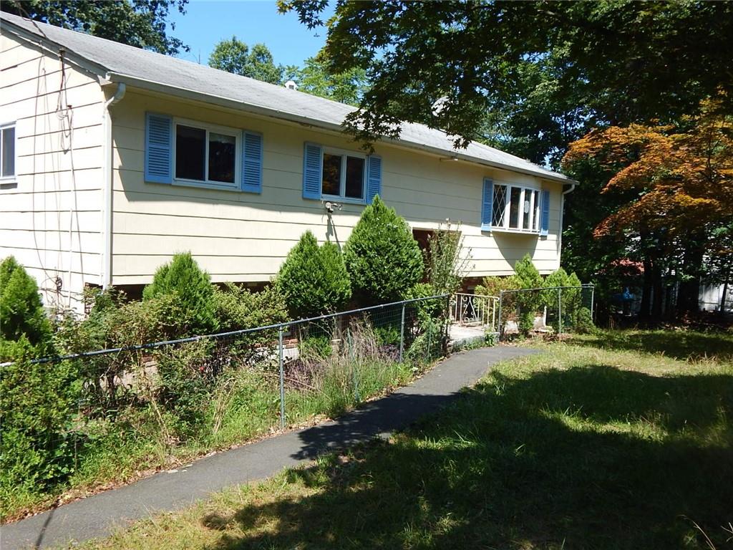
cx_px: 366
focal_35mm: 31
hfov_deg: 58.4
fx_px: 656
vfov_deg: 45.4
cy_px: 275
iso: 125
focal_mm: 5.6
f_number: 3.2
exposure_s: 1/800
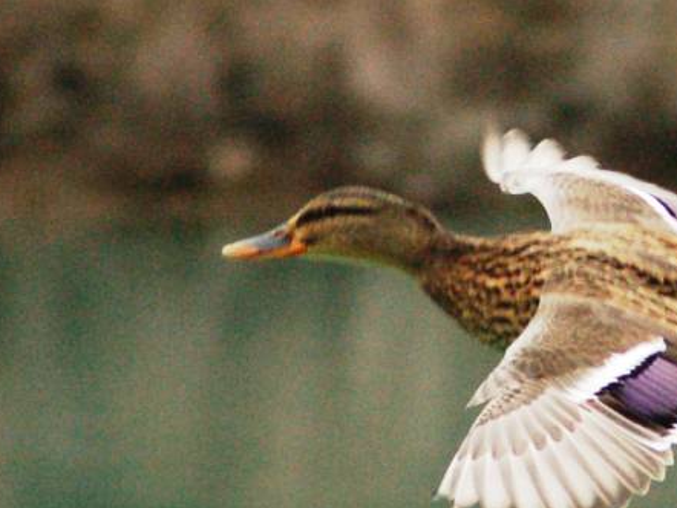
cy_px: 374
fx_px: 19607
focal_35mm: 1002
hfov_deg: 2.0
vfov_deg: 1.5
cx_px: 381
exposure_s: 1/500
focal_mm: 300
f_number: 9
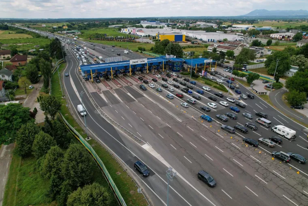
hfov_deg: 78.6
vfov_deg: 57.2
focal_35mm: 22
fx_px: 188
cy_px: 103
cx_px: 154
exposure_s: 1/125
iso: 100
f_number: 2.8
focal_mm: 8.38
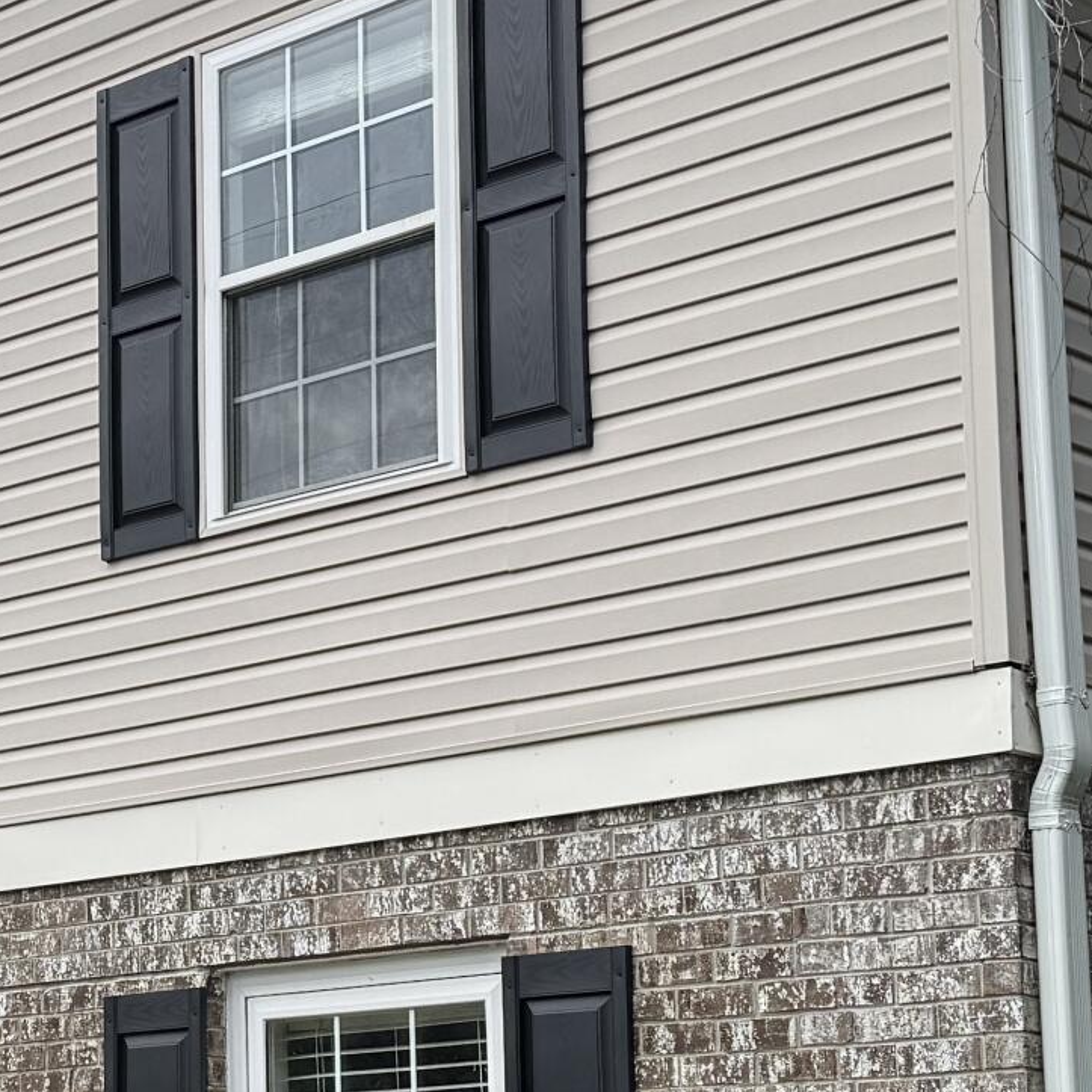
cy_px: 865
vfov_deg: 19.5
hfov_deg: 19.4
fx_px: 3141
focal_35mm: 88
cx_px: 106
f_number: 1.78
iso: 80
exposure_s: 1/2959
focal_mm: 6.76
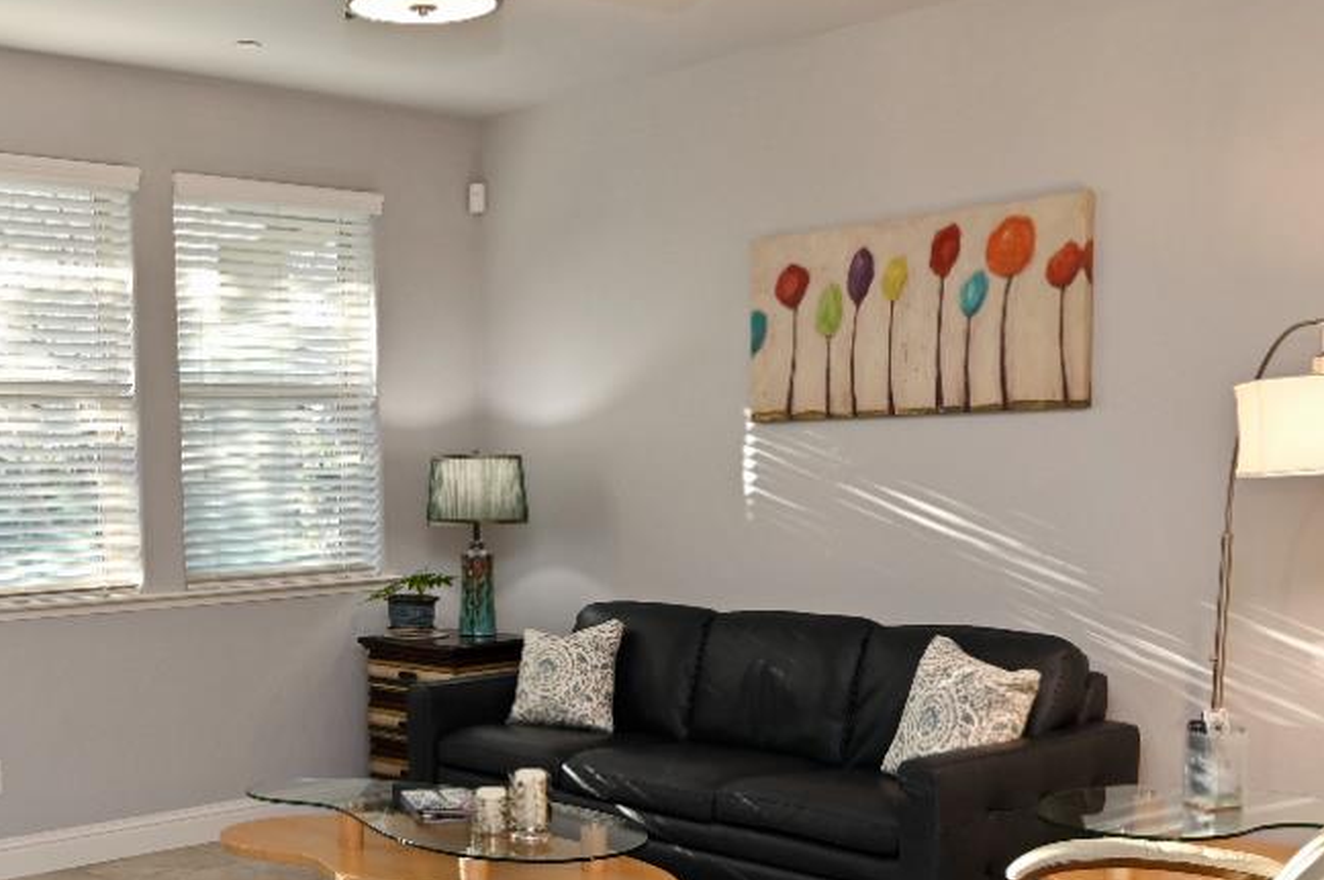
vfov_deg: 29.4
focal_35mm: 45
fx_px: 1659
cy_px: 633
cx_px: 380
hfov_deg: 42.5
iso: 320
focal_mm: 19.5
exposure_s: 1/60
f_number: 4
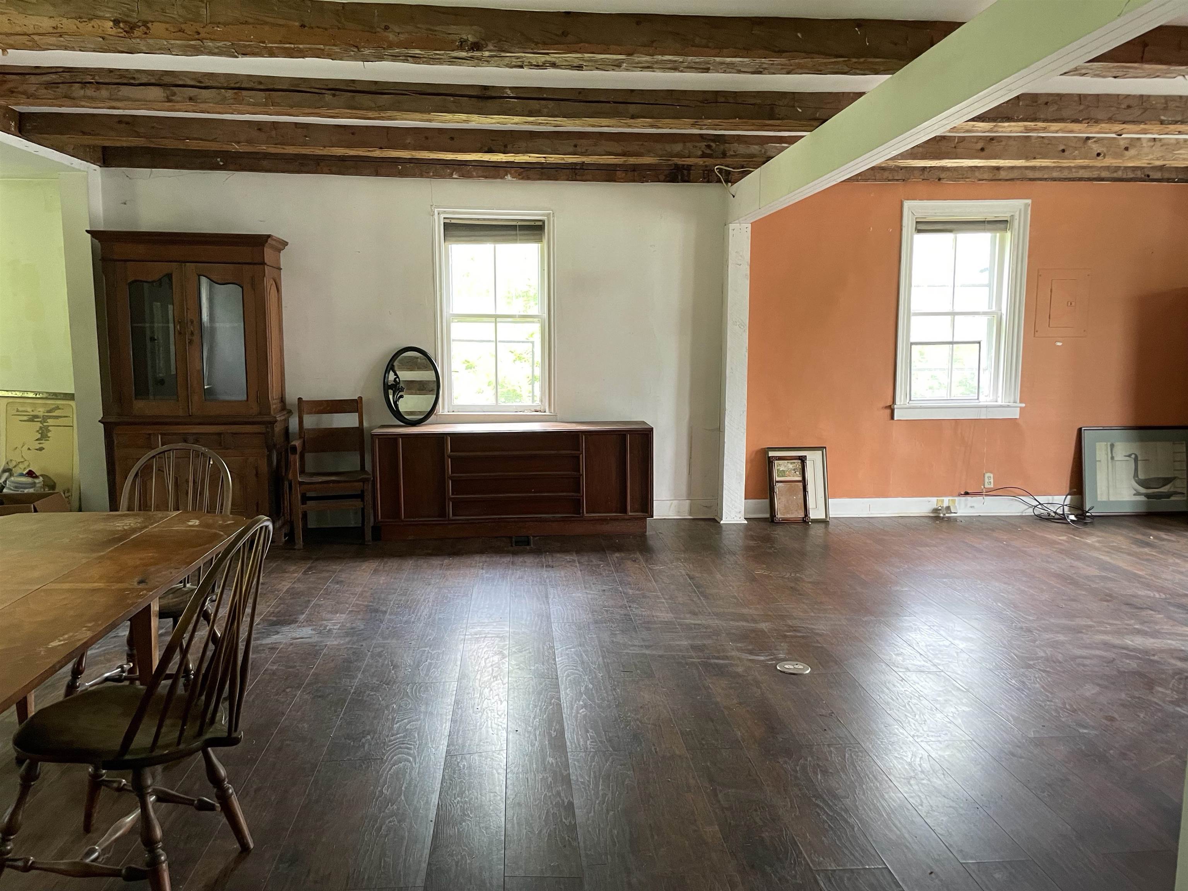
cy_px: 446
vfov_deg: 53.1
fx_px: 892
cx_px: 594
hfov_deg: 67.3
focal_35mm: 26
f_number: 1.6
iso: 200
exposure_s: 1/60
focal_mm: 4.2
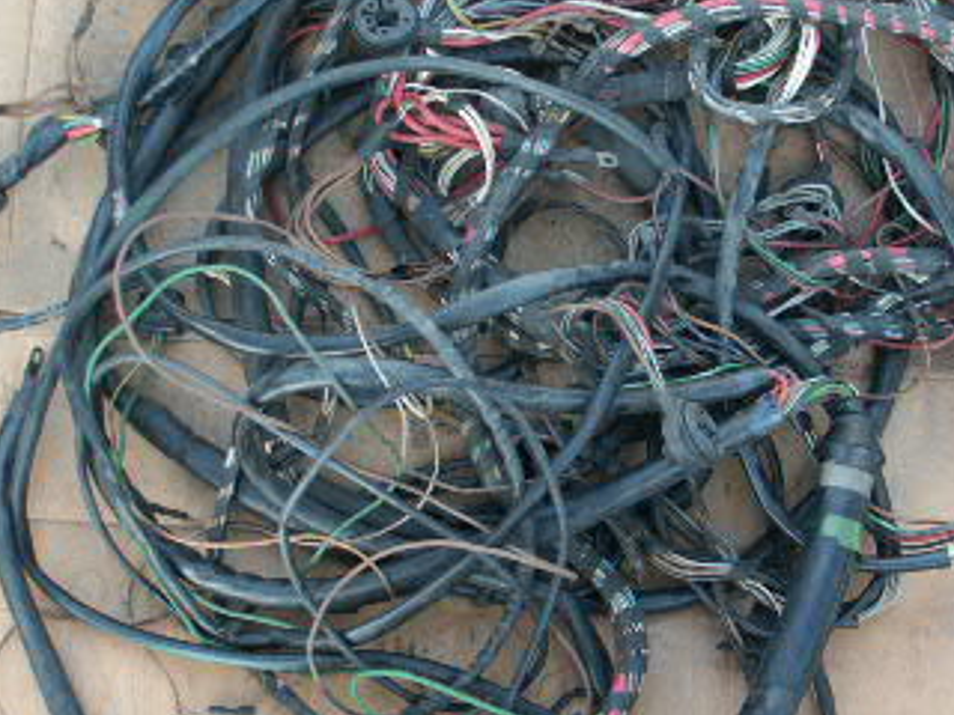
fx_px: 2260
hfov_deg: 23.8
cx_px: 596
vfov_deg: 18.0
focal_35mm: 82
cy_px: 340
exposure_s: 1/45
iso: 160
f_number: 2.8
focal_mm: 10.75
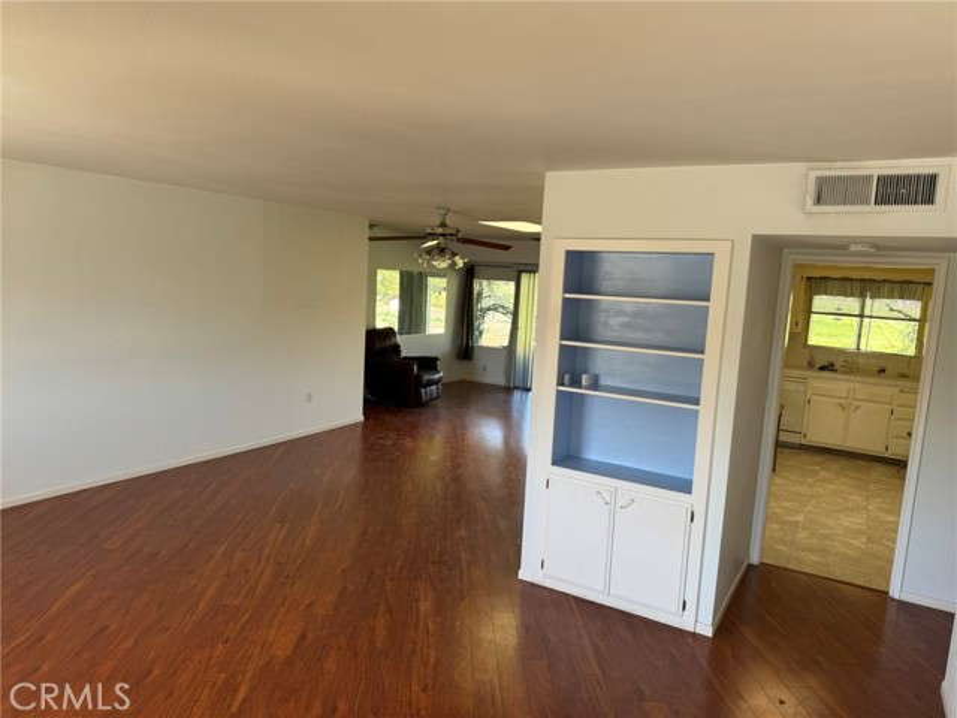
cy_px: 359
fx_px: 664
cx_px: 478
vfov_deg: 56.8
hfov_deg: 71.6
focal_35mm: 24
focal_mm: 6.76
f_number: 1.78
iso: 80
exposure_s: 1/121
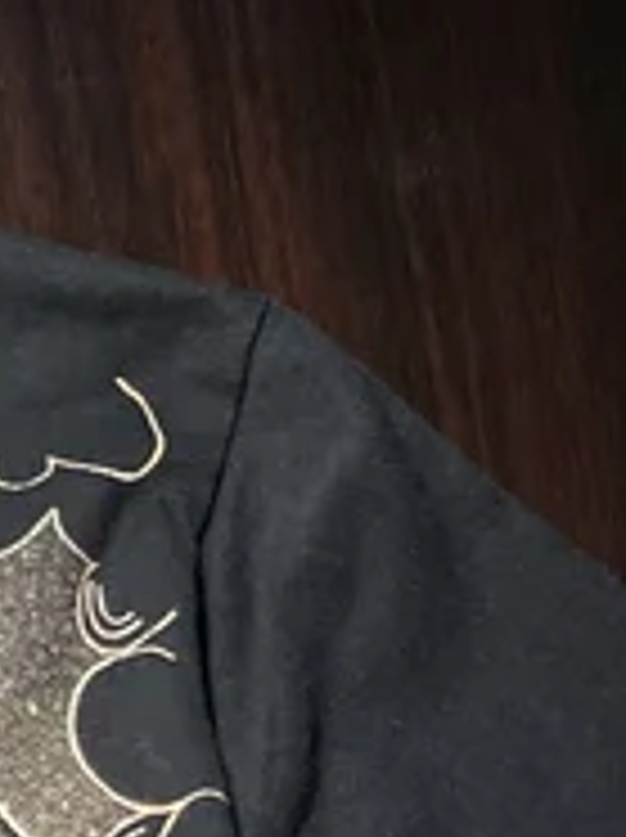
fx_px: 3408
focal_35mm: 141
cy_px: 2196
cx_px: -1027
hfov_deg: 9.1
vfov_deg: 11.1
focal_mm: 4.2
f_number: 1.6
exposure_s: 1/100
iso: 64
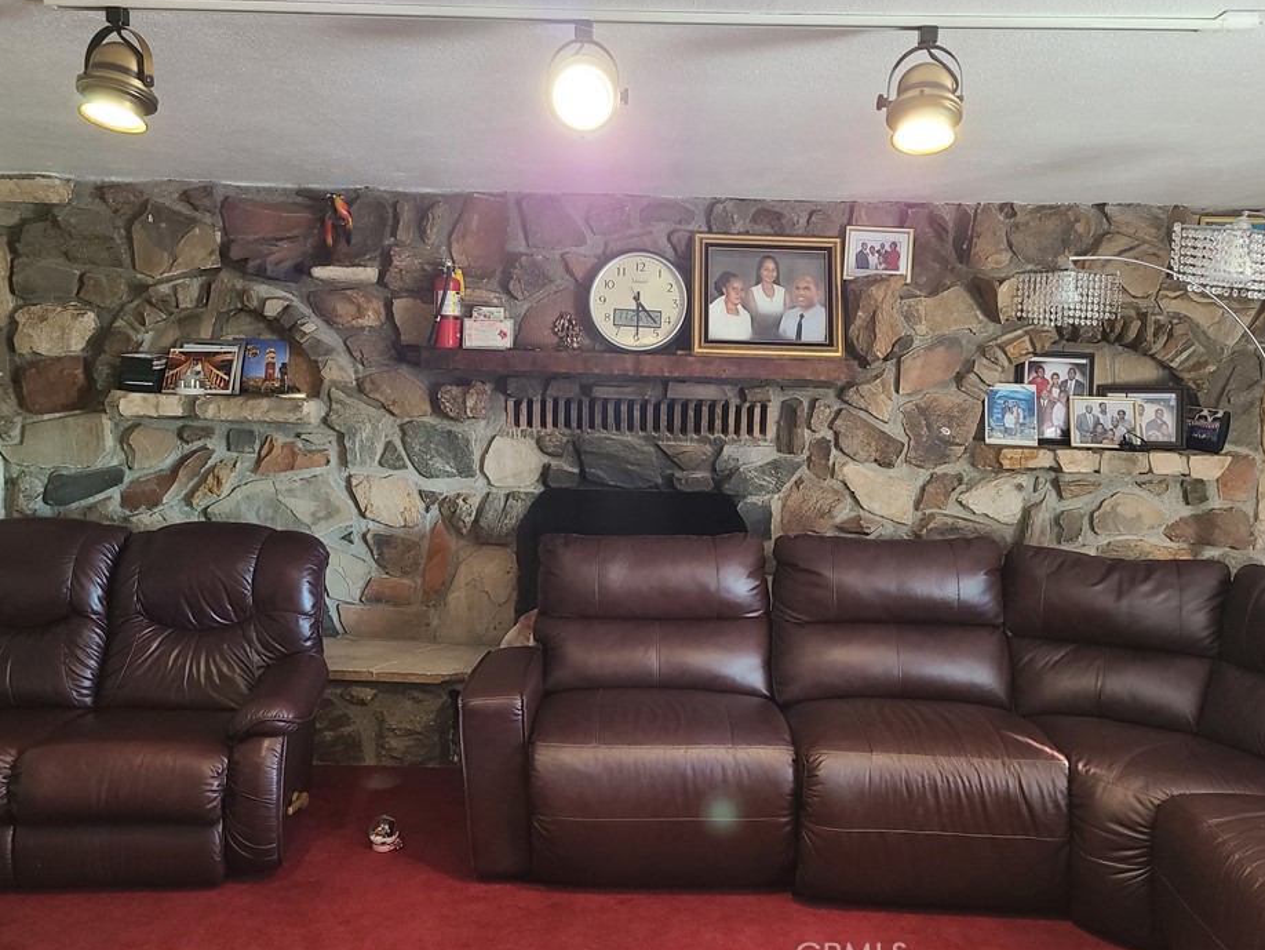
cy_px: 445
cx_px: 683
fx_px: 1060
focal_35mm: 29
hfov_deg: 61.6
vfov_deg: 48.2
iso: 400
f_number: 1.8
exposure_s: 1/40
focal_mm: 5.4
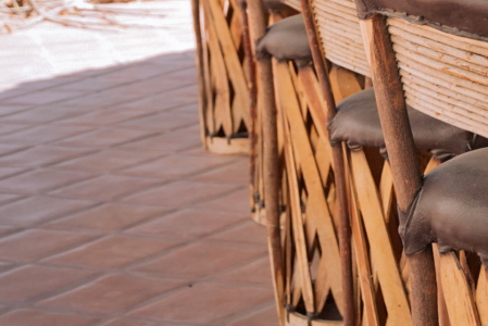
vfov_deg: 10.3
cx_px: 769
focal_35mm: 127
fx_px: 1729
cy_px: -216
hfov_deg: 14.7
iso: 1600
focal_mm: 35.4
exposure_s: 1/4000
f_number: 4
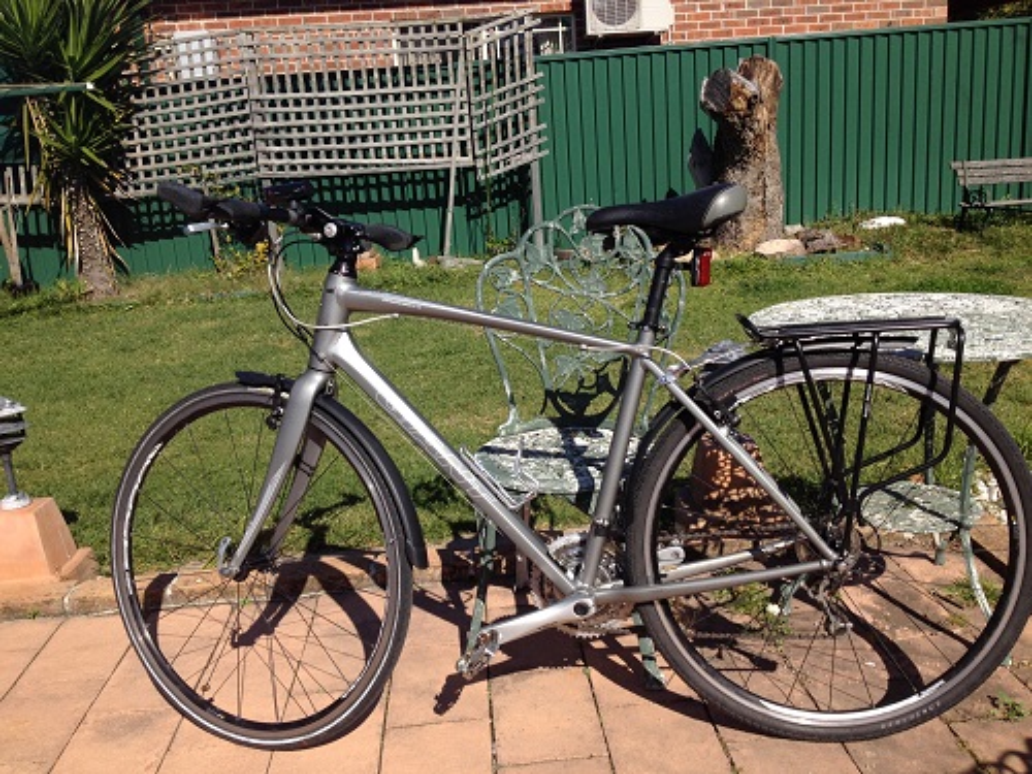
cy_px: 387
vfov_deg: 40.7
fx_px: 1043
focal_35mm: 35
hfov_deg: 52.6
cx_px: 516
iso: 50
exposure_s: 1/2404
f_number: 2.4
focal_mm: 4.28
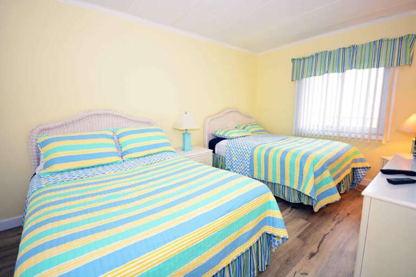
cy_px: 138
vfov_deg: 77.3
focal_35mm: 15
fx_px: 173
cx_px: 208
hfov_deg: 100.4
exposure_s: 1/60
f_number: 4
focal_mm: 10
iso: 720
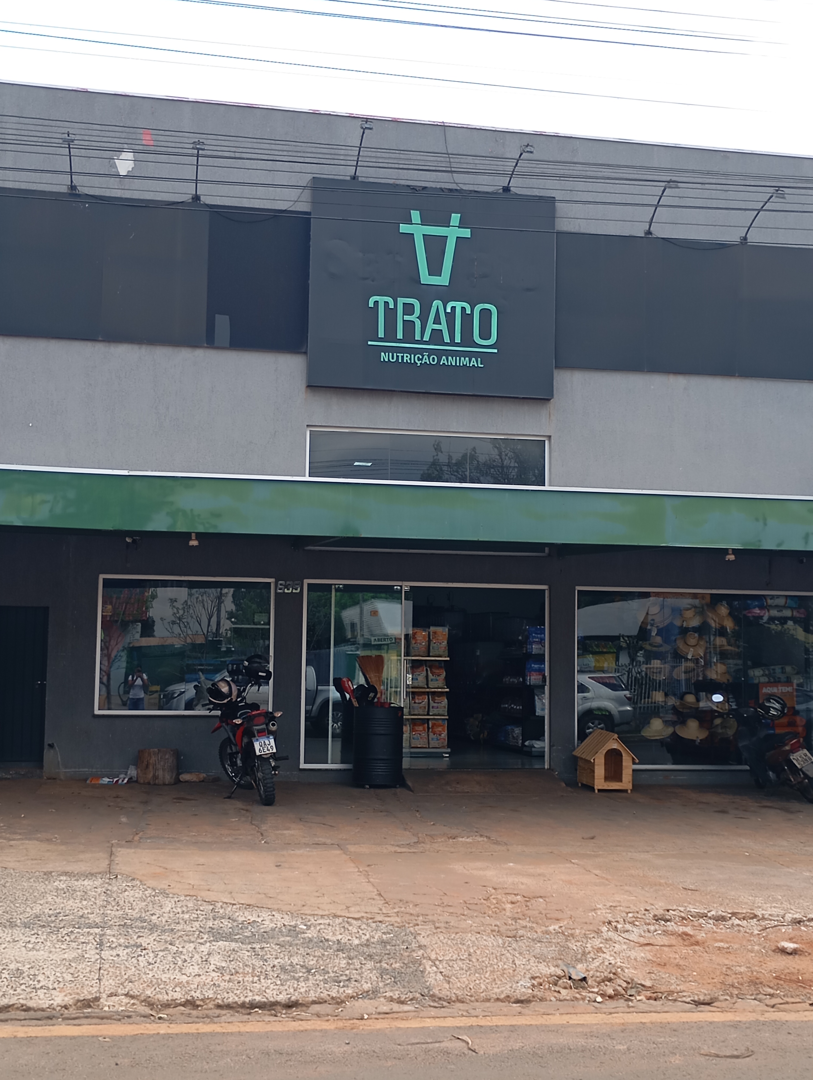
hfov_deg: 33.0
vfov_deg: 42.9
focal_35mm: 44
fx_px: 1374
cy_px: 540
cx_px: 406
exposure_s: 1/187
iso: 106
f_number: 1.8
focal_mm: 4.27
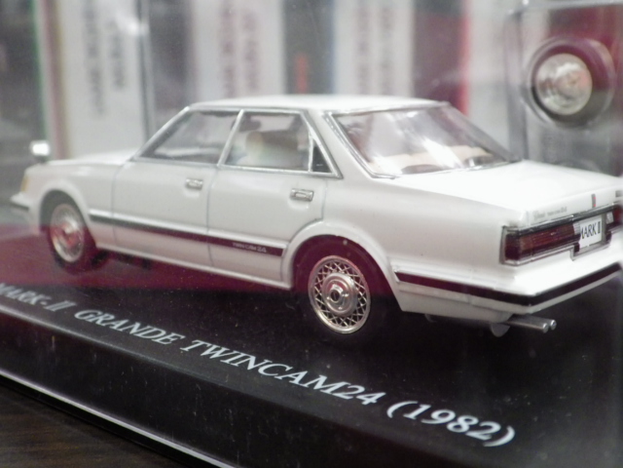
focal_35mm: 50
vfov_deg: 29.1
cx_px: 312
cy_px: 234
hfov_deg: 38.2
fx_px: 900
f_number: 3.8
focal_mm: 9
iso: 800
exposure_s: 1/30
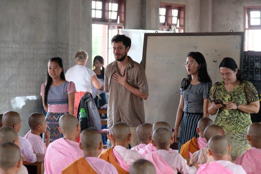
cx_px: 130
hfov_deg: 16.3
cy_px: 87
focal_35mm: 126
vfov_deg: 10.9
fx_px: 914
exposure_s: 1/250
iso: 4000
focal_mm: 83.8
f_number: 2.8
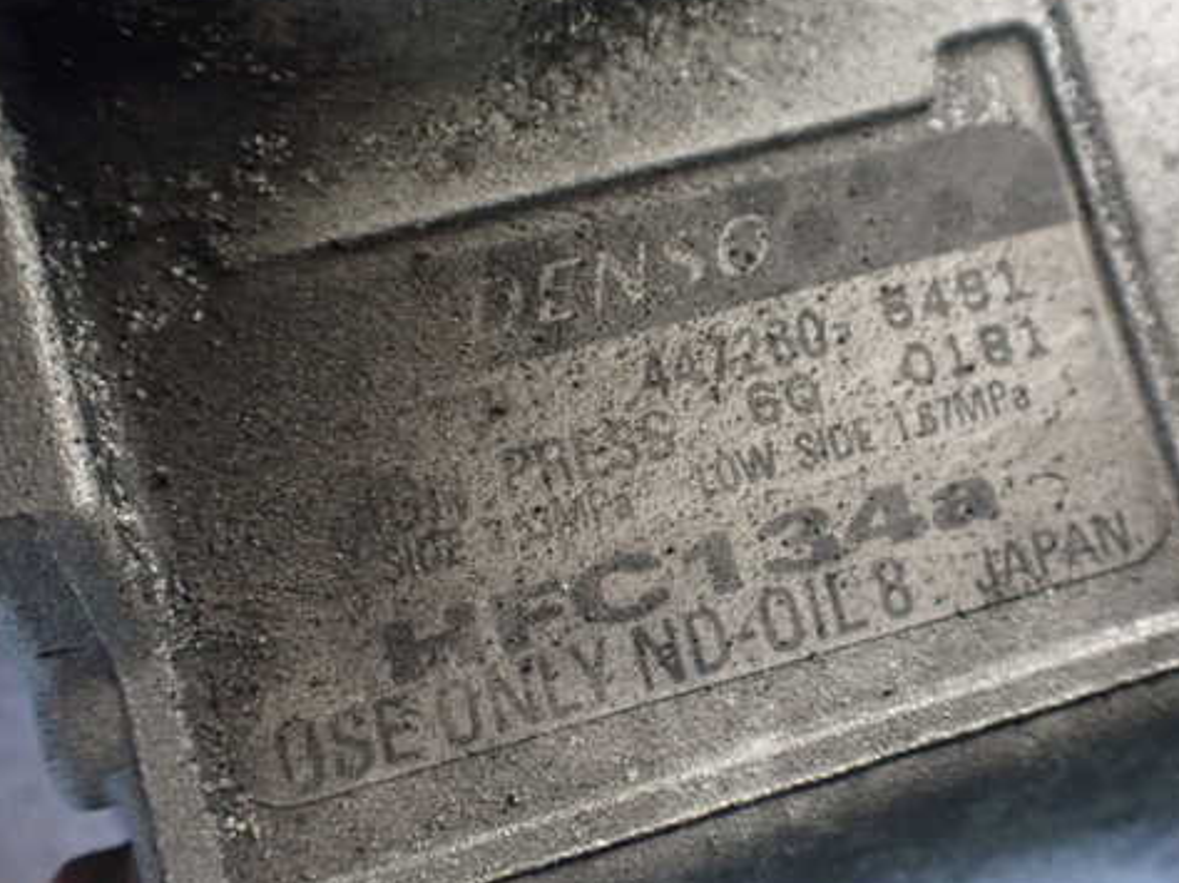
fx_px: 1294
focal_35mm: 38
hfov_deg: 48.8
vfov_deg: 37.7
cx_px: 684
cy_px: 423
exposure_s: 1/50
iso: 800
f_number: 2.3
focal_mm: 5.4
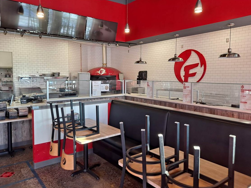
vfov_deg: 51.3
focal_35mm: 27
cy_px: 88
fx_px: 196
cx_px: 117
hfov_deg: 65.3
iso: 64
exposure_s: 1/60
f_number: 2
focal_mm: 4.6
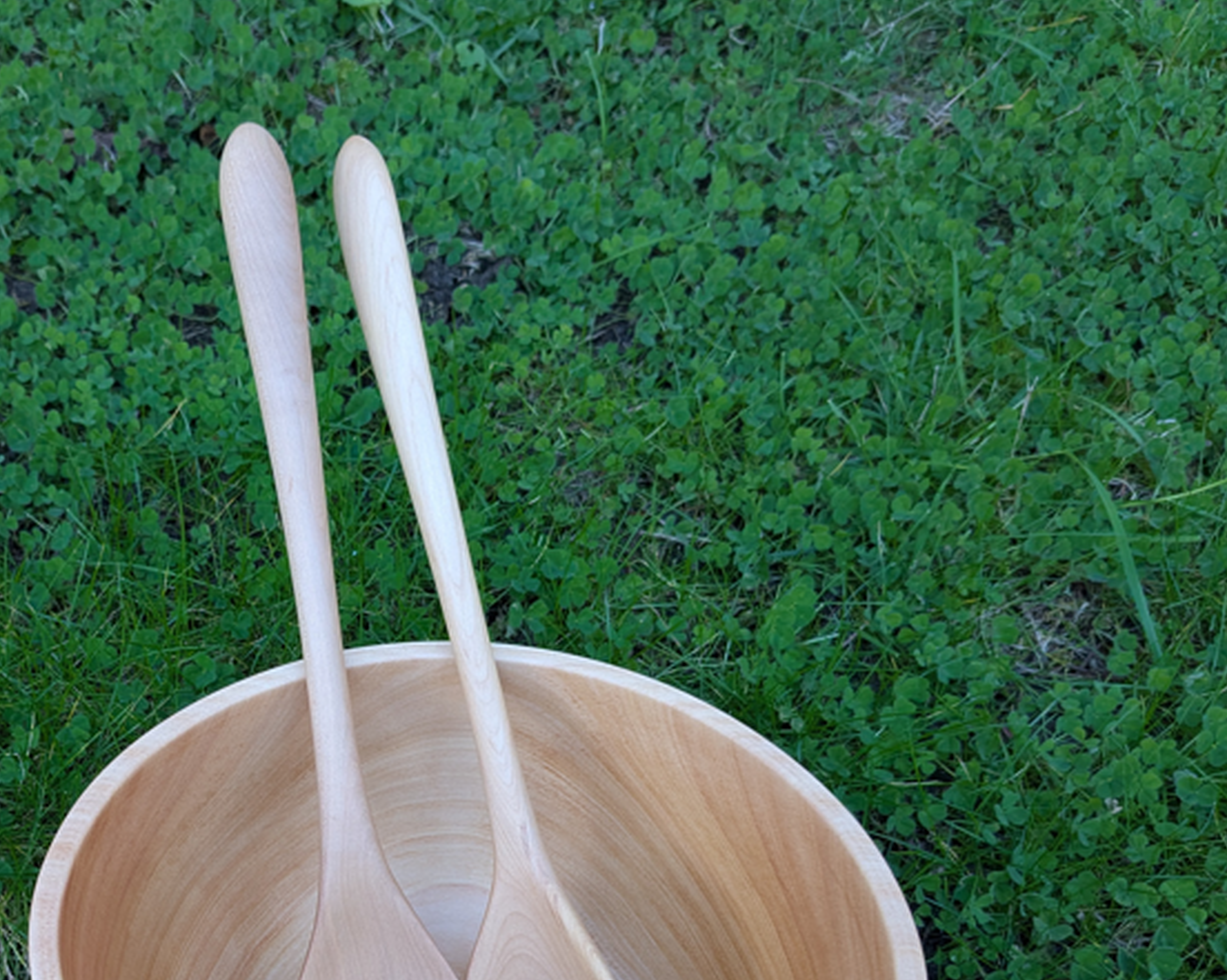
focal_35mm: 43
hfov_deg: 41.6
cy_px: 732
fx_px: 1561
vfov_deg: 34.2
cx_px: 305
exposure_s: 1/120
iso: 81
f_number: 1.73
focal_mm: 4.38
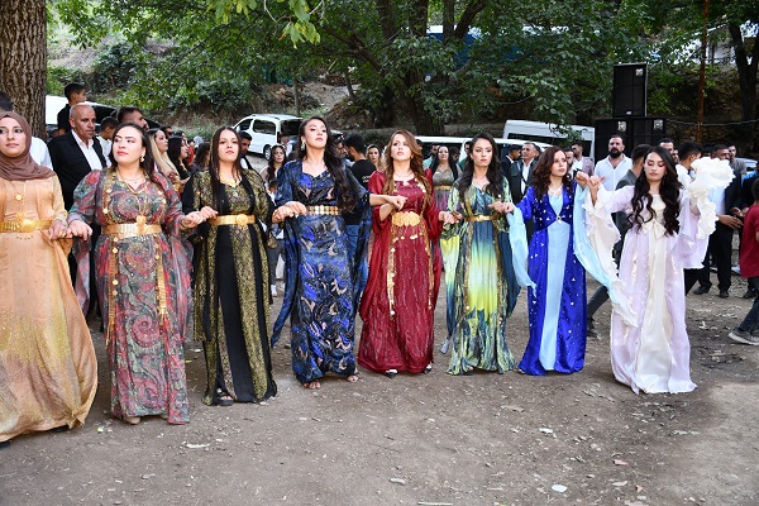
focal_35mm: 34
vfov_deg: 38.9
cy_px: 253
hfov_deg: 55.8
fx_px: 717
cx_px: 380
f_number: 3.8
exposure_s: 1/250
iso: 800
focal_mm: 23
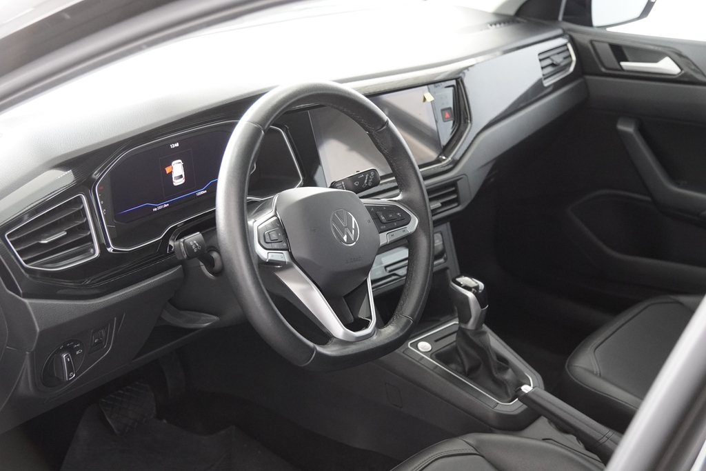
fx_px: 1000
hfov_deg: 38.9
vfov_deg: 26.5
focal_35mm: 51
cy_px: 236
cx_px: 353
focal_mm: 34
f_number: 2.8
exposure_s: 1/160
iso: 2500
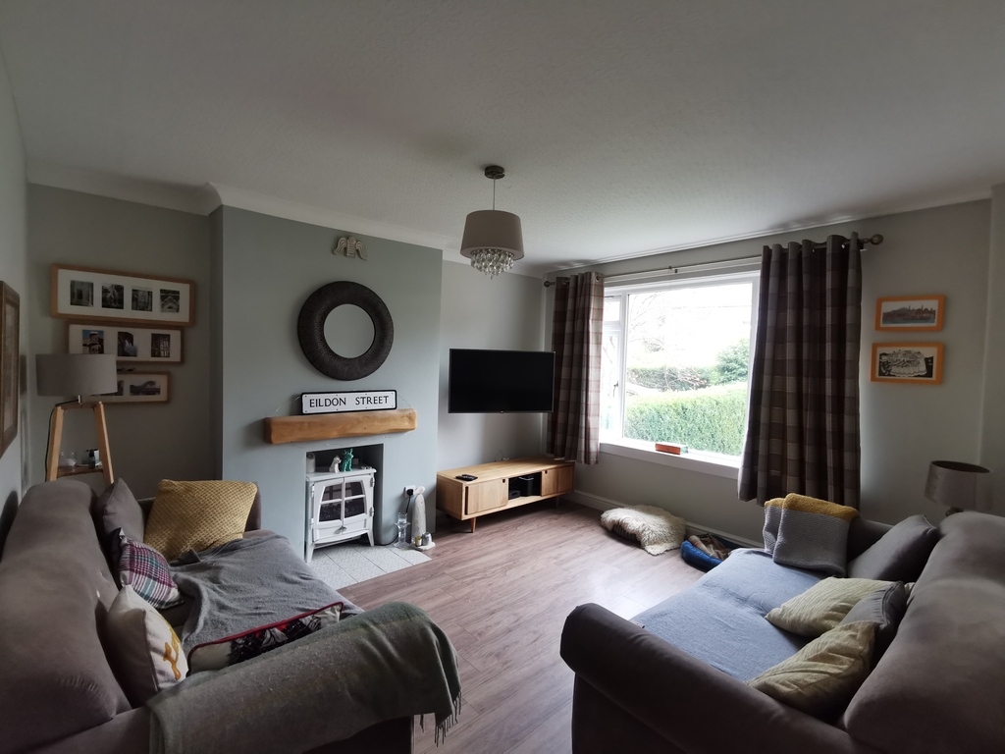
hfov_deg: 94.5
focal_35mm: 16
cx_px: 502
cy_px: 377
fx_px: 465
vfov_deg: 78.1
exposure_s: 1/33.3
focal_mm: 2.35
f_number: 2.2
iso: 200
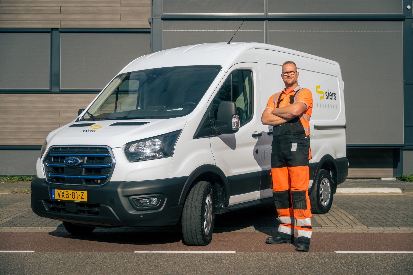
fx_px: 551
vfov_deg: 28.1
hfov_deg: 41.1
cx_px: 206
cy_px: 138
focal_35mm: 48
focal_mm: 48
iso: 64
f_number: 2.8
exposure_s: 1/2000
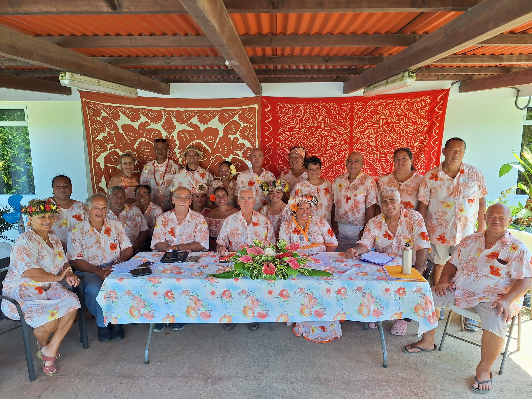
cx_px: 266
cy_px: 200
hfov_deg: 73.9
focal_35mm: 23
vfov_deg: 58.9
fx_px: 353
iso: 40
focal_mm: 5.54
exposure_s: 1/148
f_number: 1.8
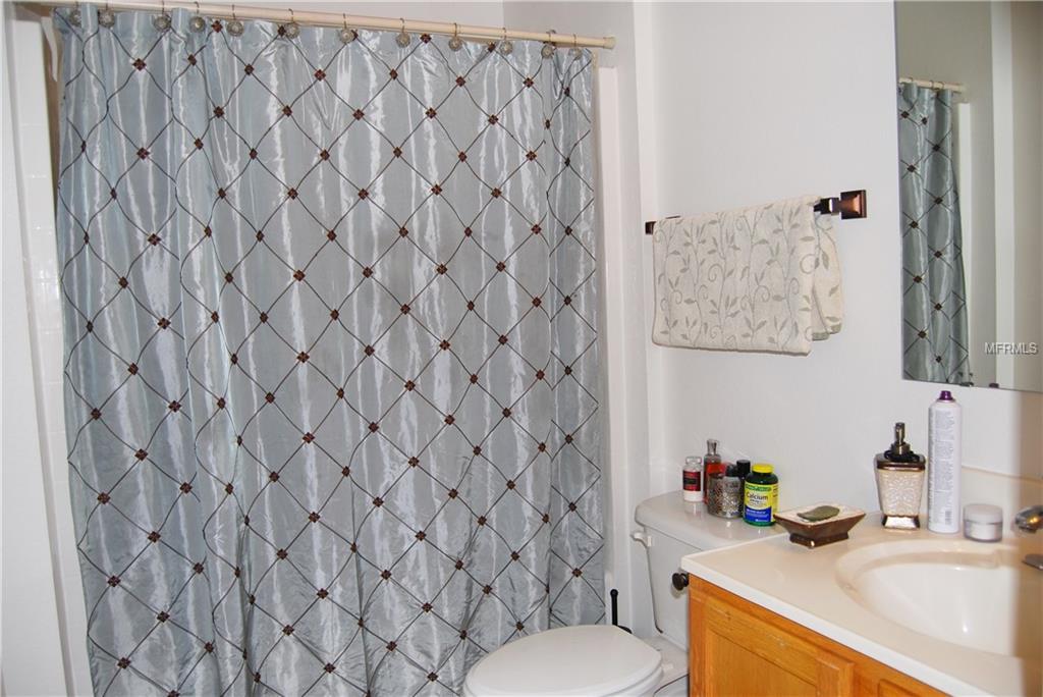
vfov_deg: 48.0
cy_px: 348
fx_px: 783
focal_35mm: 27
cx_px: 522
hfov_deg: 67.4
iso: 100
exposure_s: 1/60
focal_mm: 18
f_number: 3.5
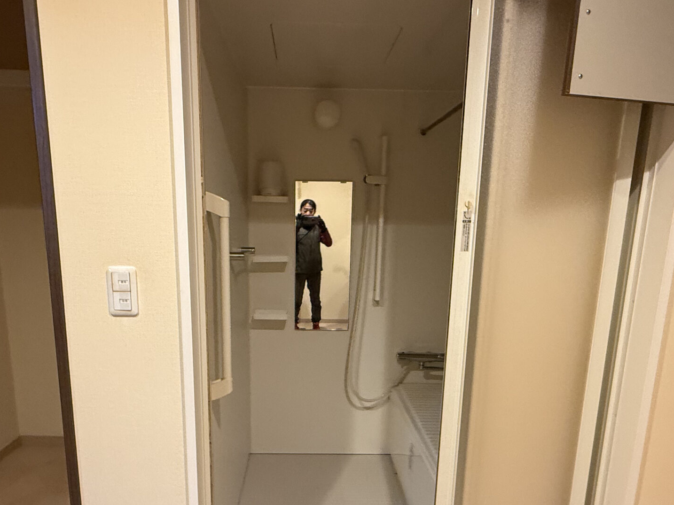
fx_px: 487
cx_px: 317
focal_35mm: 25
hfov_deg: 69.3
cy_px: 317
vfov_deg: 54.2
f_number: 2.2
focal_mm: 2.22
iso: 250
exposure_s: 1/50
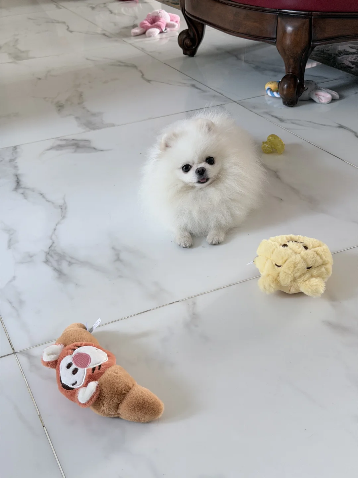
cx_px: 179
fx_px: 662
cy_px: 239
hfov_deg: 30.3
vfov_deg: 39.7
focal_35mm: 48
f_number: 1.78
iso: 250
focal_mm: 6.76
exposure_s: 1/60
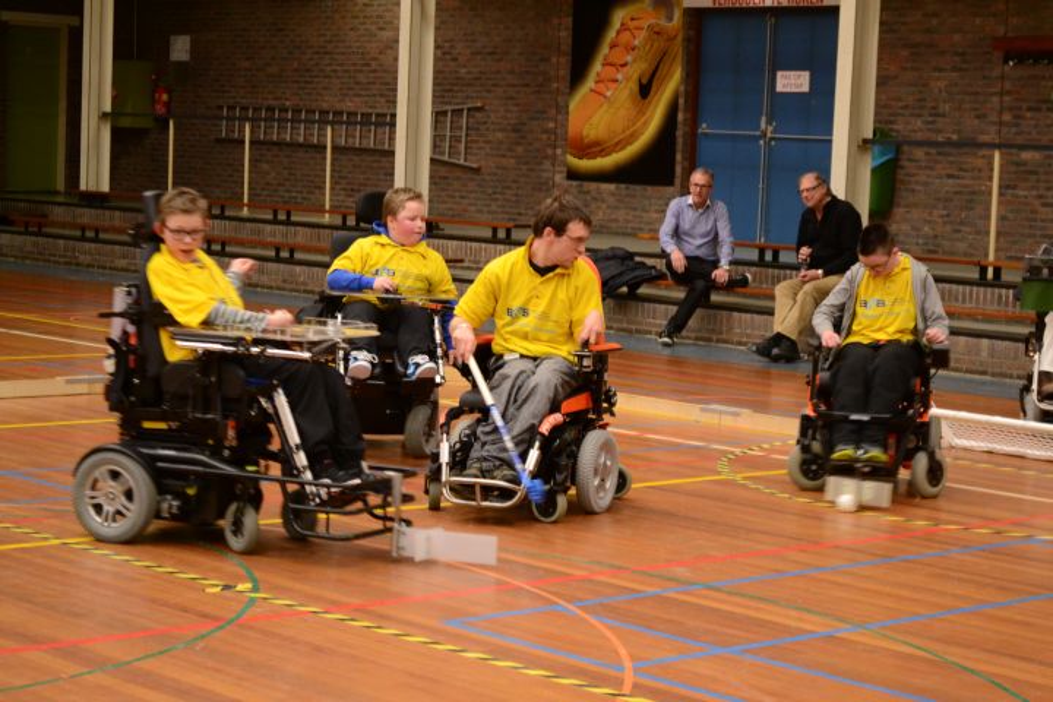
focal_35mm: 82
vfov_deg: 16.6
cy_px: 351
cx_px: 526
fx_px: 2413
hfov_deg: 24.6
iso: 1600
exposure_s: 1/30
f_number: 5.6
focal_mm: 55
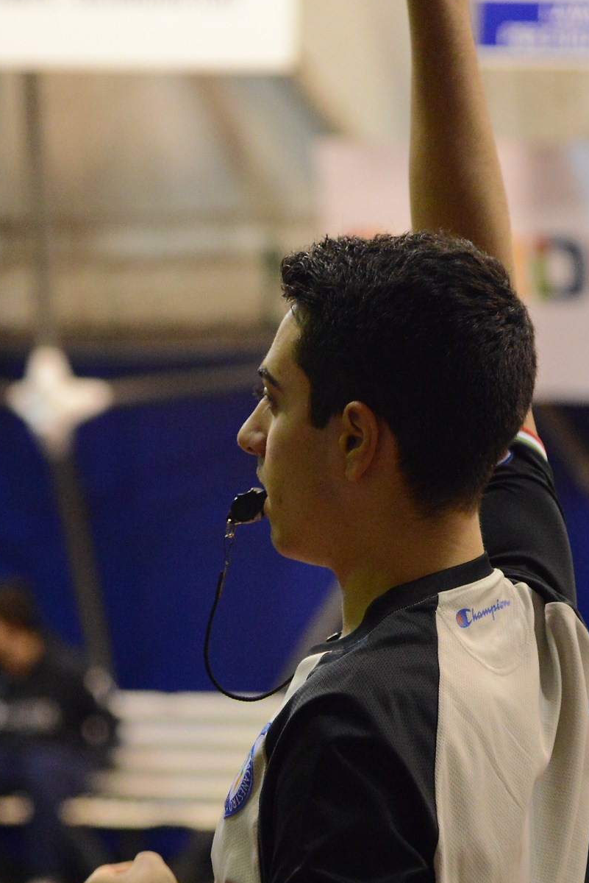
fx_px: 5492
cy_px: 570
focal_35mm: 224
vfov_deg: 9.2
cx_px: 344
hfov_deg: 6.1
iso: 6400
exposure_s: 1/250
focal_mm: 112
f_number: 4
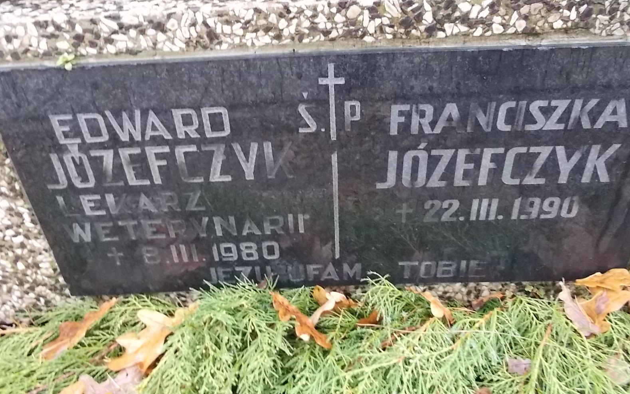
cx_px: 313
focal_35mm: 28
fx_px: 481
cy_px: 154
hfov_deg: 66.5
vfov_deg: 44.3
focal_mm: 4.6
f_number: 3.2
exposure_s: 1/50
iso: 400
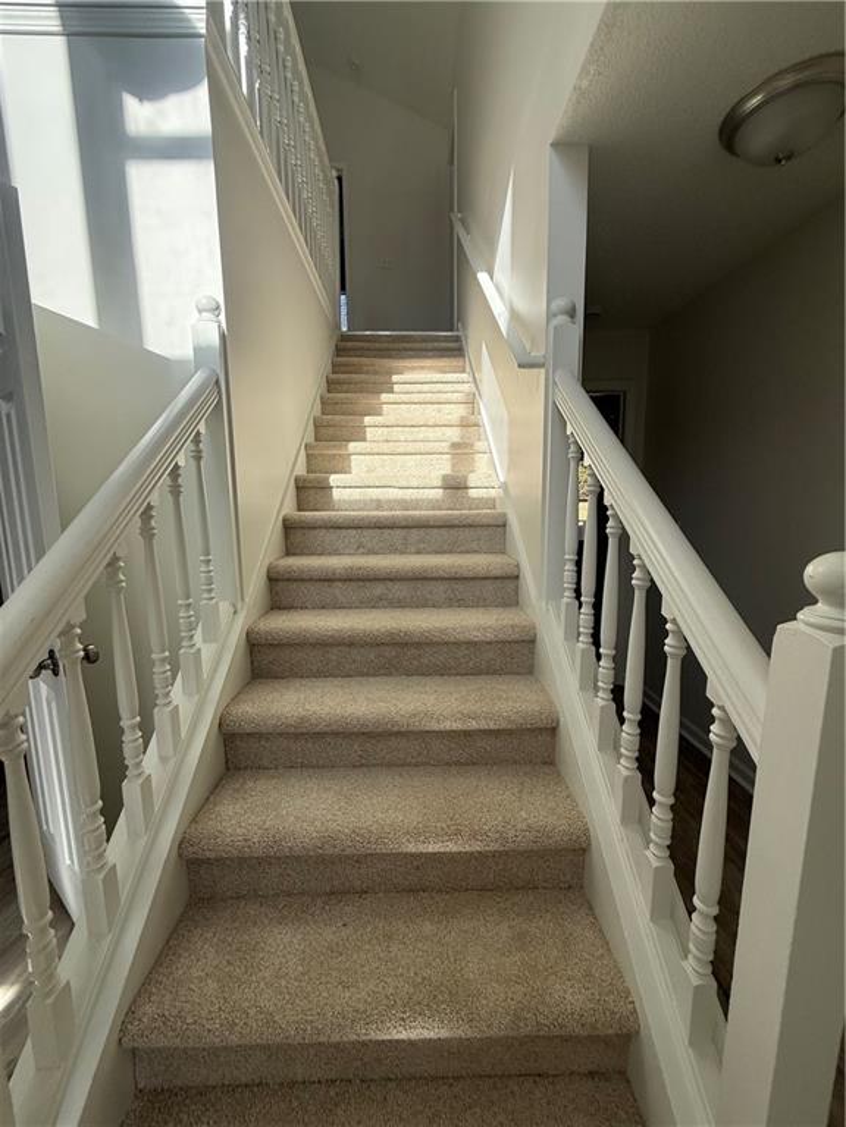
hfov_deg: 85.7
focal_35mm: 14
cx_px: 423
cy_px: 564
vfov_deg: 102.1
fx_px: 456
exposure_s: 1/760
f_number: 2.2
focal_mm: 2.22
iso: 64
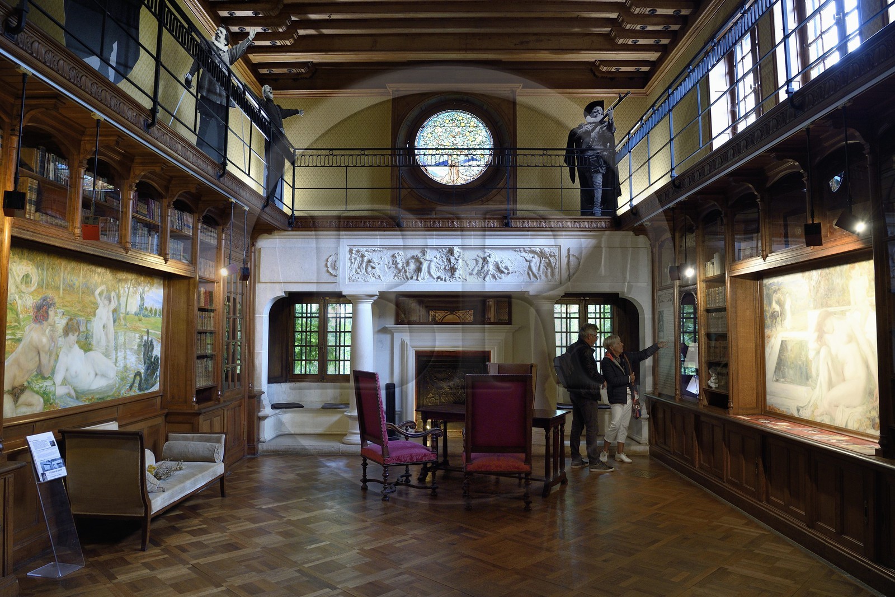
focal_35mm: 24
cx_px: 448
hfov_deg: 73.8
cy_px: 298
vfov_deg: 53.1
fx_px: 597
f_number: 6.3
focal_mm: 24
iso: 1600
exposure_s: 1/15
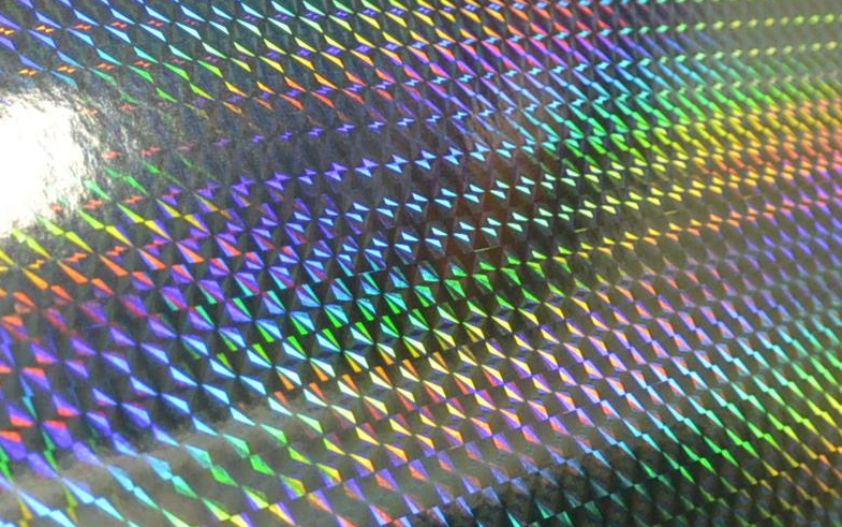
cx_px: 259
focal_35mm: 85
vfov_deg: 15.4
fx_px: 1951
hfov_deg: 24.2
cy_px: 315
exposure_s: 1/125
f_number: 3.5
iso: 400
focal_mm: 11
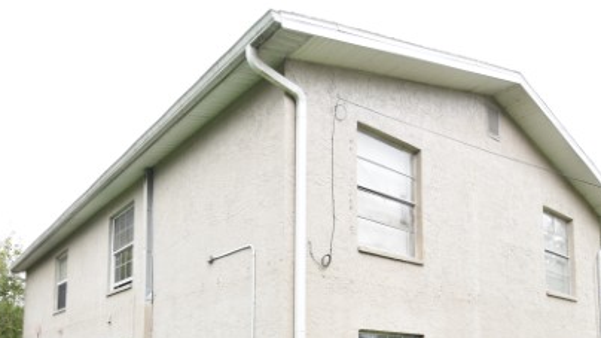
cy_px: 331
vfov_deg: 37.5
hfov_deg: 67.0
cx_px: 228
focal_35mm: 28
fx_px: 446
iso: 400
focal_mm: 10
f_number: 6.3
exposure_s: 1/160
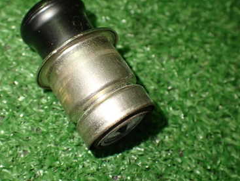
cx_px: 102
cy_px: 73
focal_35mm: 49
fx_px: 340
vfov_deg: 29.7
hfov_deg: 38.8
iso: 500
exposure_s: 1/125
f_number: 2.3
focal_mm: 5.4
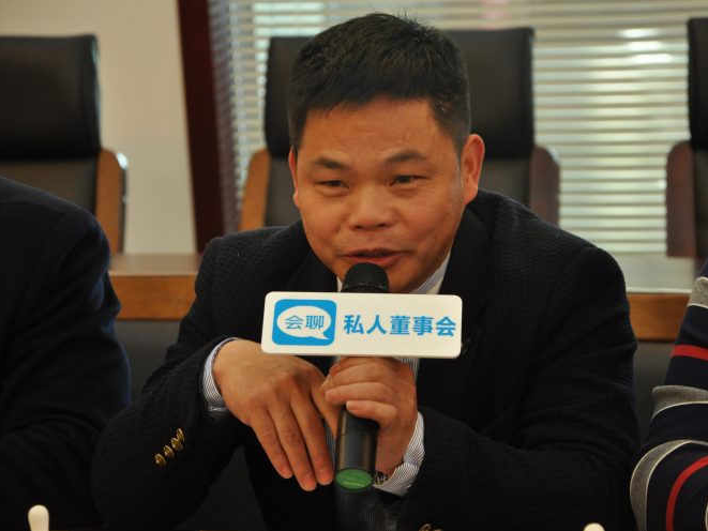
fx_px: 3509
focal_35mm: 172
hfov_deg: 11.5
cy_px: 266
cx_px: 382
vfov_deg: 8.7
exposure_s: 1/50
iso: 1000
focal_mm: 105
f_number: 5.6
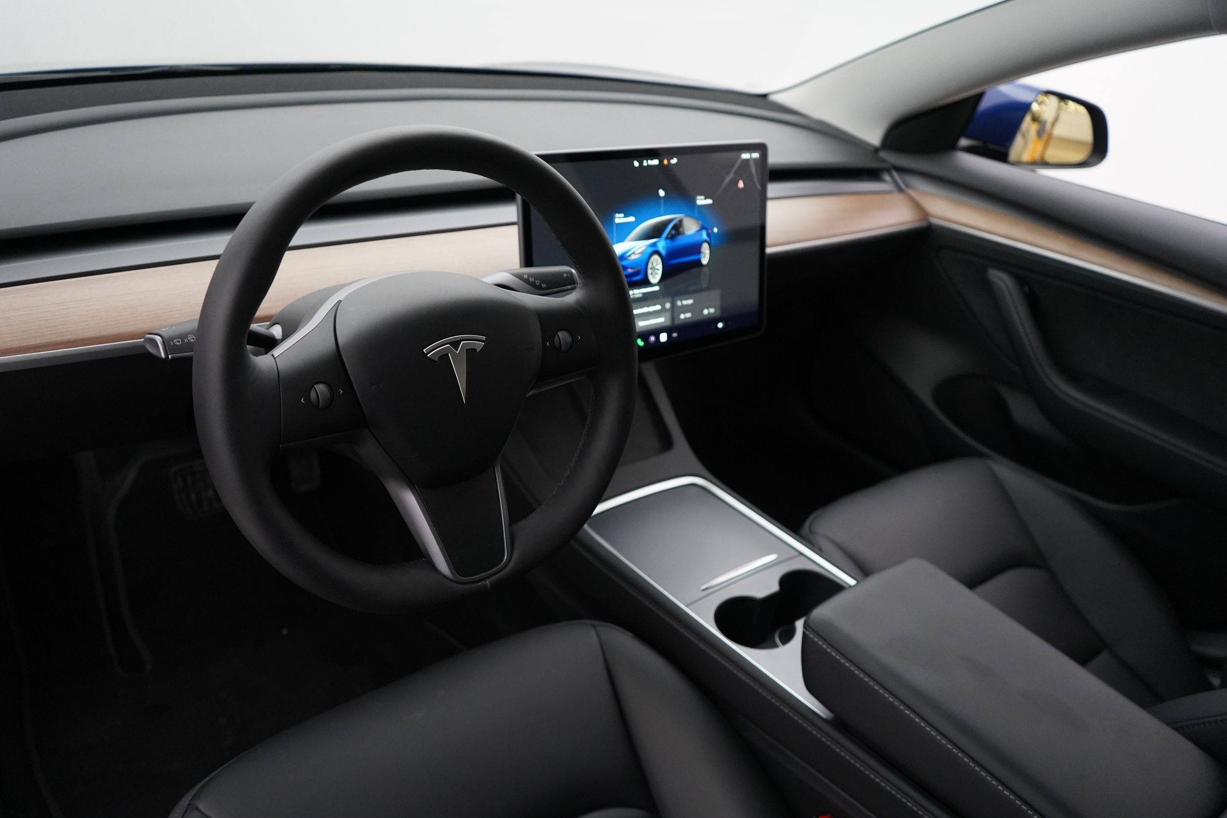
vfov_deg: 46.4
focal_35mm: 28
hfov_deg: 65.5
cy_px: 409
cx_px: 614
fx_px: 954
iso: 6400
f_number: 3.5
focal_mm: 28
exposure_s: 1/160
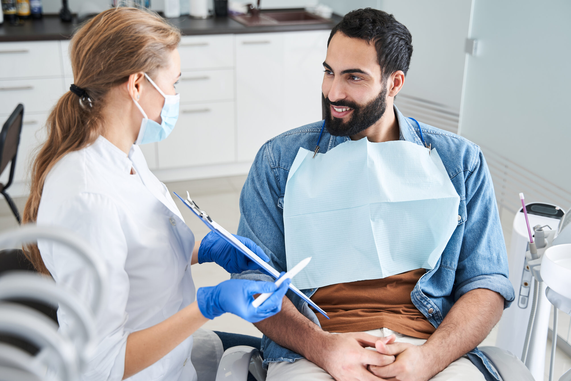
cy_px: 190
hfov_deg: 41.9
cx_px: 286
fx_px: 745
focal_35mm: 47
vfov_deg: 28.7
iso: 125
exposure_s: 1/160
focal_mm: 47
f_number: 3.2
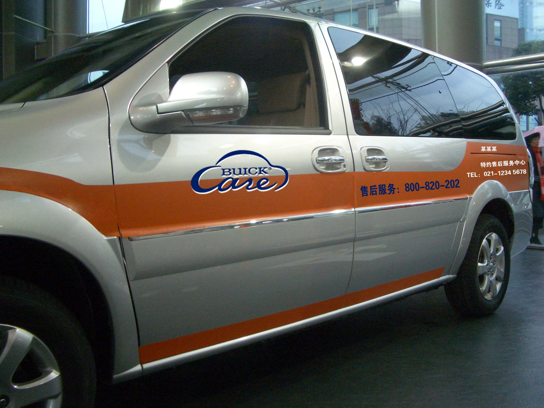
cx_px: 272
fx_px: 550
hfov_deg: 52.6
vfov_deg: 40.7
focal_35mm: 35
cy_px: 204
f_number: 2.6
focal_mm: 5.8
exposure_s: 1/50
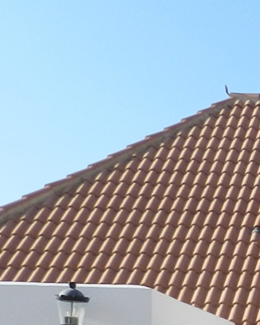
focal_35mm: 112
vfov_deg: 15.9
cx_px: 606
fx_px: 1078
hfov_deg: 11.5
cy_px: 470
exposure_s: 1/800
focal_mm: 4
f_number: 4
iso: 160
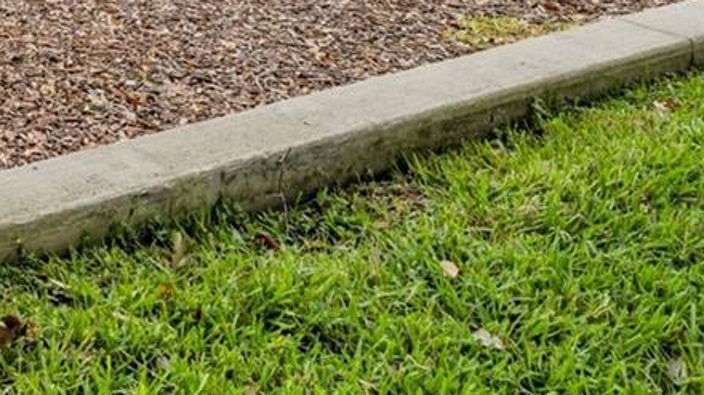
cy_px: -357
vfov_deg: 16.0
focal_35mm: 61
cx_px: -362
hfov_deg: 25.5
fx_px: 1138
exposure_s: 1/250
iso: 200
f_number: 5.6
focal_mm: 16
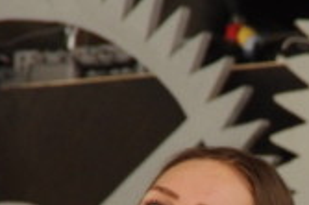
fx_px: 7683
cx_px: 442
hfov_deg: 2.3
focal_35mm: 896
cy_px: 259
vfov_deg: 1.5
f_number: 8
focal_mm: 200
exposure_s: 1/250
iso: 3200
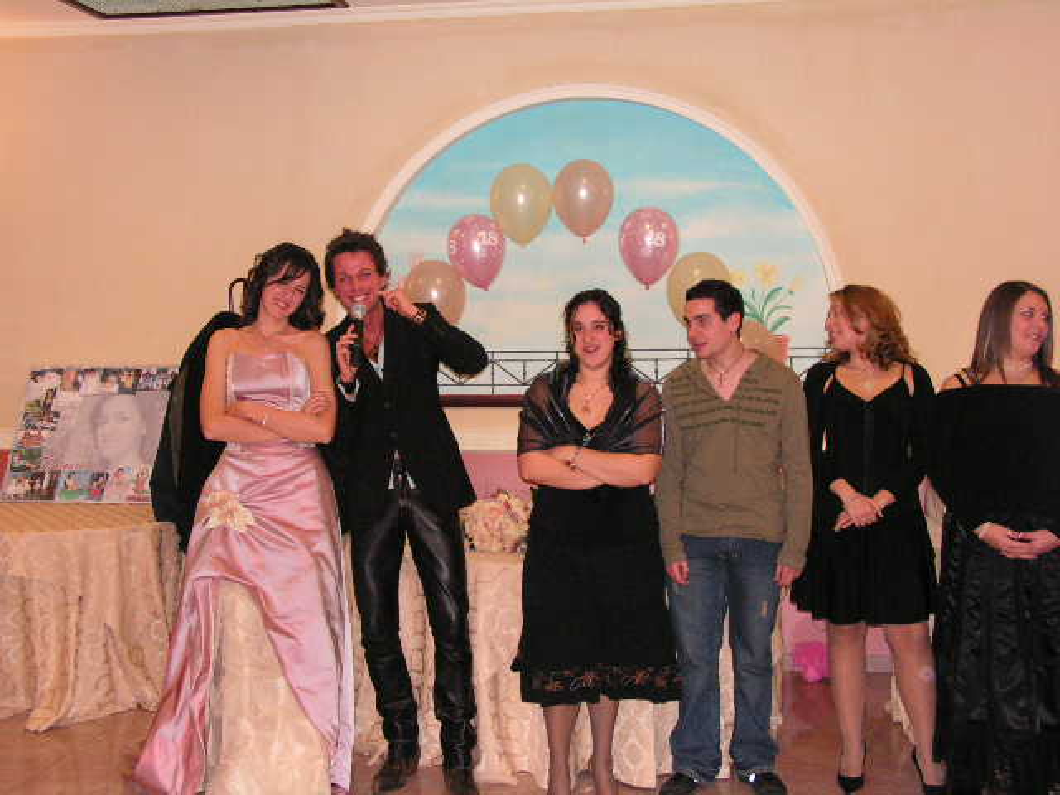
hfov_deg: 42.9
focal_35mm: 44
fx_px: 1347
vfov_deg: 32.9
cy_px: 398
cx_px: 530
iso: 200
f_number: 3.2
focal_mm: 7.4
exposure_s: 1/40
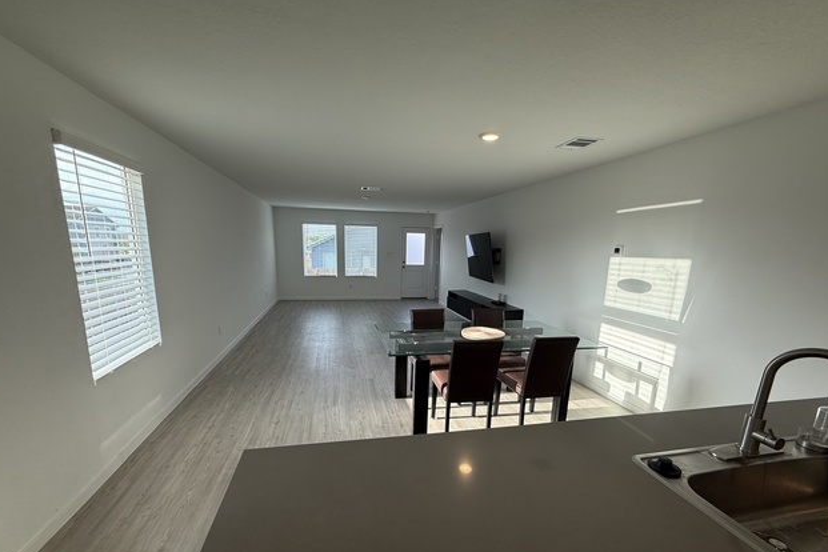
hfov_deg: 100.4
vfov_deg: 76.9
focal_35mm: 15
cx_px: 408
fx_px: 345
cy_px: 315
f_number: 2.2
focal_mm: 2.22
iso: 64
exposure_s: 1/129
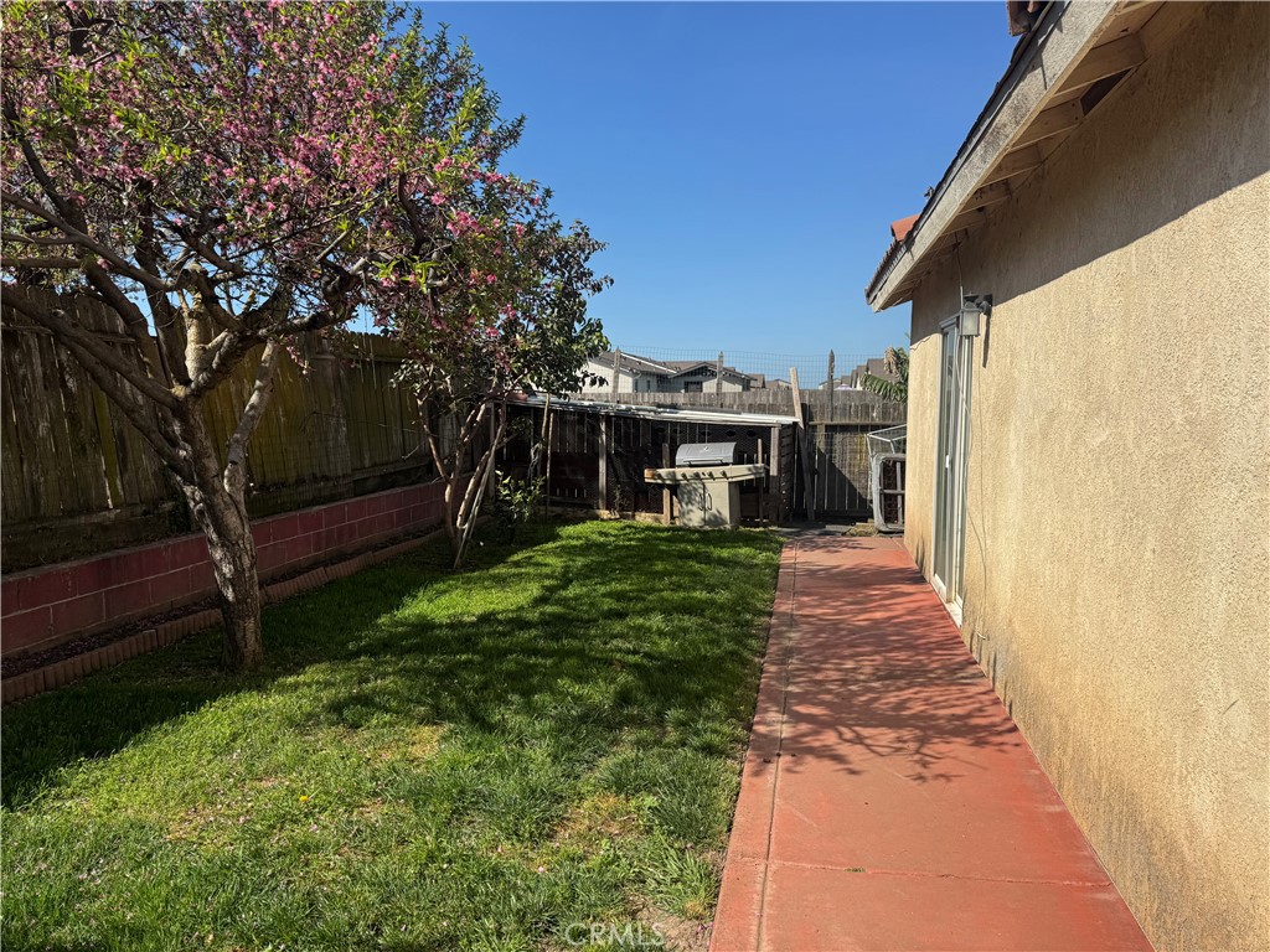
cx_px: 635
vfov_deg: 56.8
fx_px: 881
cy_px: 476
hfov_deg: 71.6
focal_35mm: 24
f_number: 1.78
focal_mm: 6.76
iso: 80
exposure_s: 1/6410
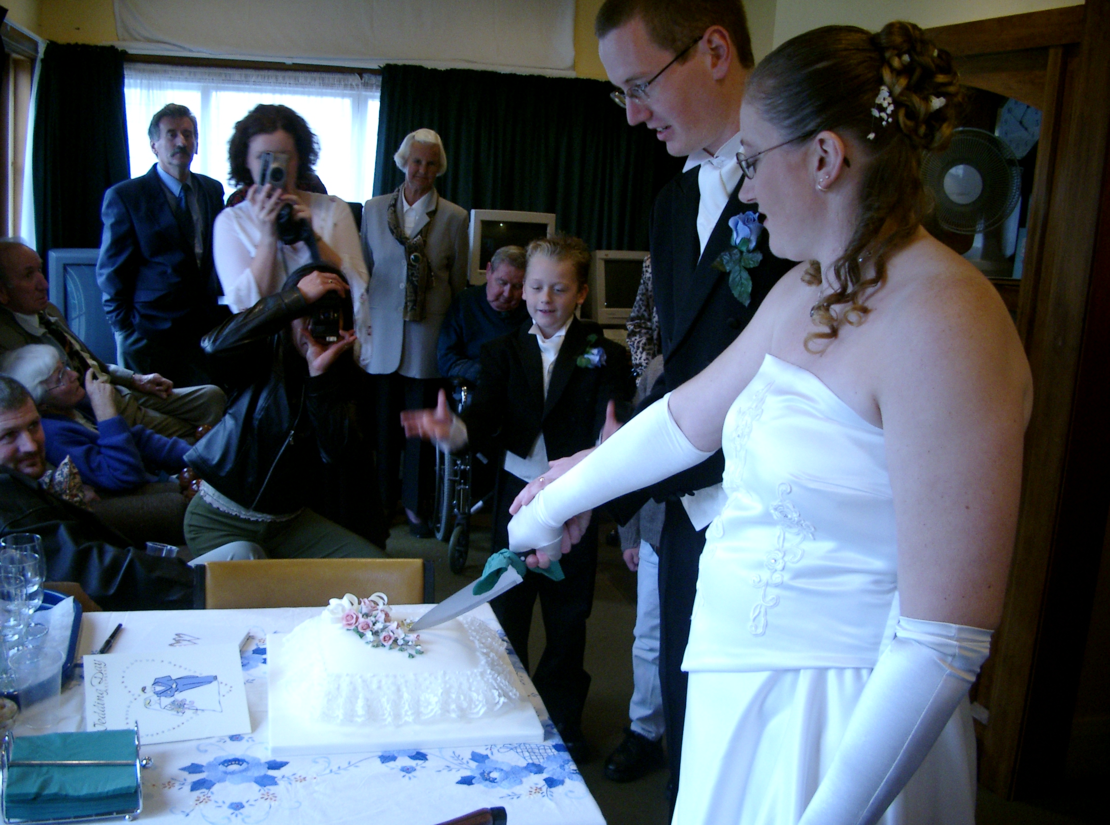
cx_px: 555
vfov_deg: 38.5
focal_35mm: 37
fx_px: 1183
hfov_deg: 50.3
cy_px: 412
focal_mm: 7.6
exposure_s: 1/60
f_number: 2.6
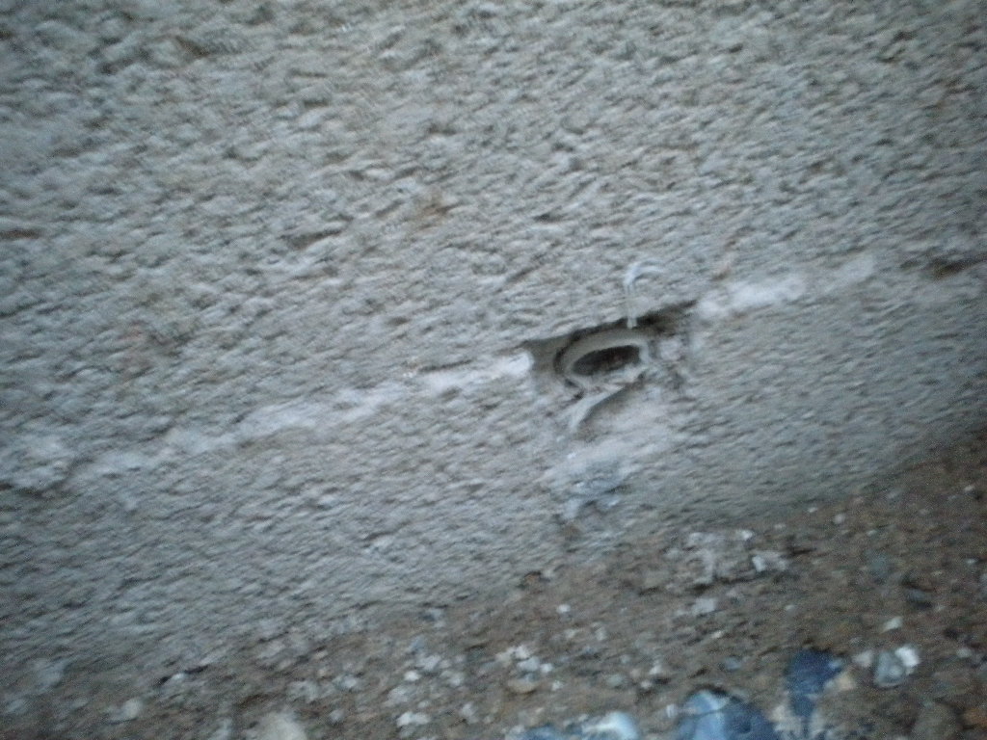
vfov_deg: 40.7
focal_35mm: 35
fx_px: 998
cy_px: 370
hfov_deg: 52.6
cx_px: 494
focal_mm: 6.3
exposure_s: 1/4.4
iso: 800
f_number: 3.1
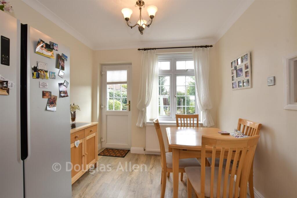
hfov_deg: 100.4
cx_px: 148
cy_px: 99
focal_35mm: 15
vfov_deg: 77.3
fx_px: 124
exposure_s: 1/50
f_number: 8
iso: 400
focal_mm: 10
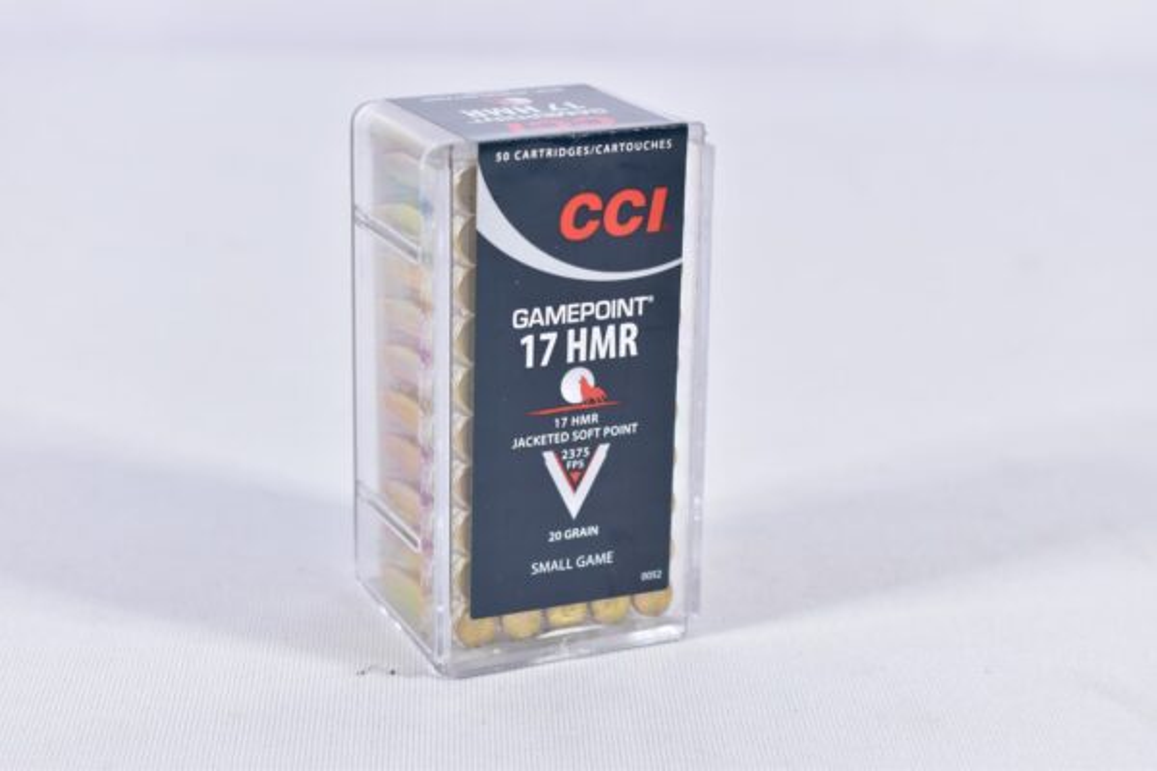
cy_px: 386
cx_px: 578
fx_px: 2651
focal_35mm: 82
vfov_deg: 16.6
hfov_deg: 24.6
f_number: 5.6
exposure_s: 1/40
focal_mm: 55
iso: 640
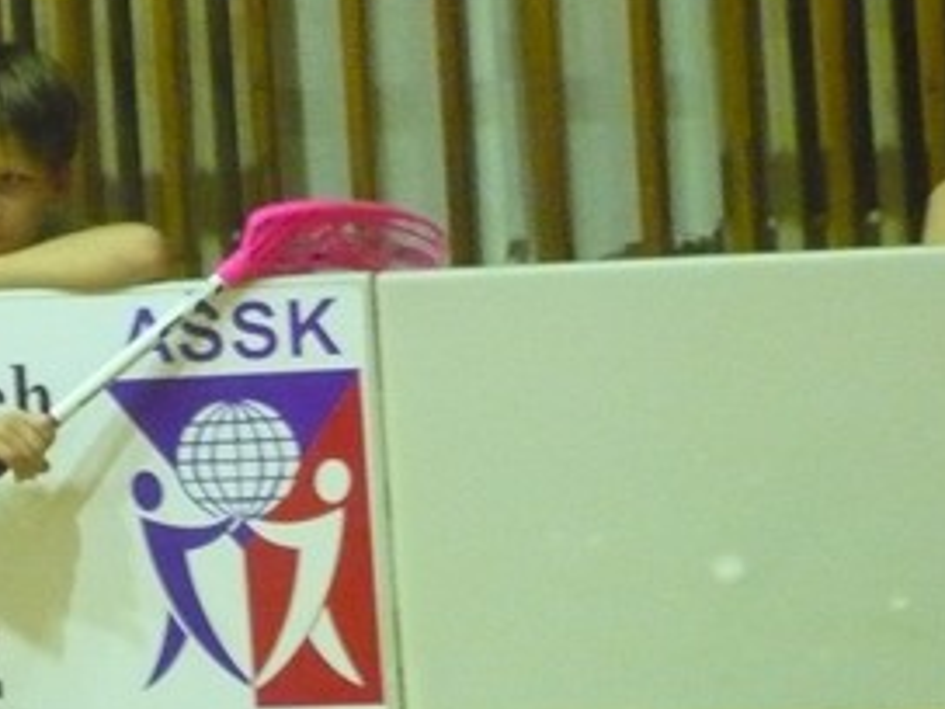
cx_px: 28
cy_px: 337
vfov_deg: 6.4
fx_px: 6333
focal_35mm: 232
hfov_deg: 8.5
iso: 800
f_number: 5
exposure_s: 1/8
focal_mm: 17.4
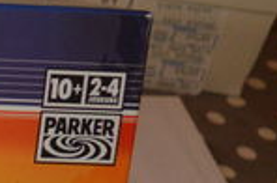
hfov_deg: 8.9
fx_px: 1405
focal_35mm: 183
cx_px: -588
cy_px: 373
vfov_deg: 7.2
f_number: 3.5
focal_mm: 18
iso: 1000
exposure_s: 1/30
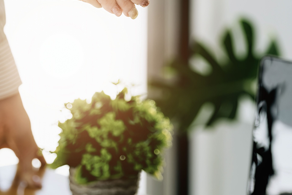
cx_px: 155
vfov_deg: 4.6
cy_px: 1
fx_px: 2401
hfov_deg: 7.0
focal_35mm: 296
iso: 200
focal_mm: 87.1
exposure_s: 1/125
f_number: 2.8
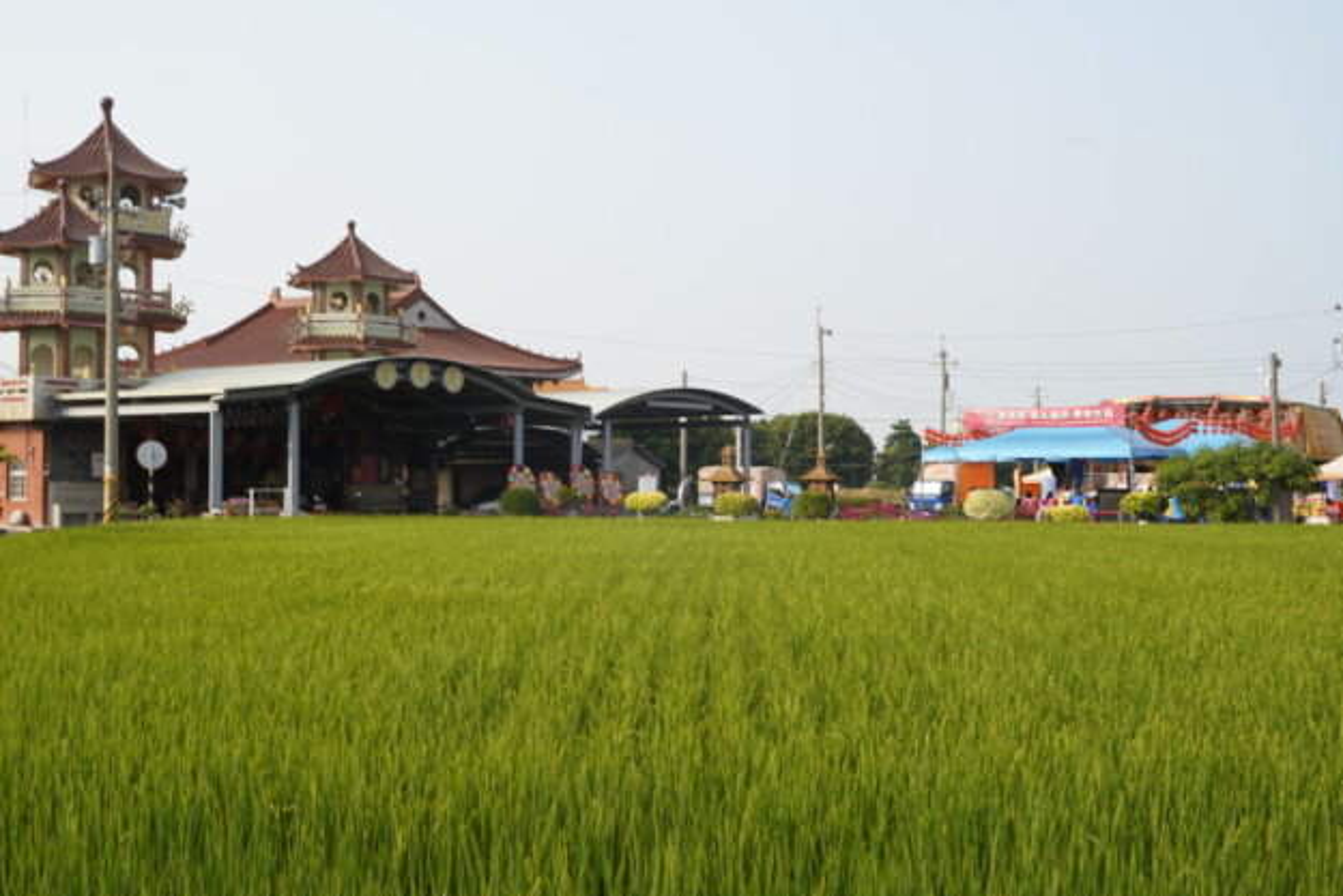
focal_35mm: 45
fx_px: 1679
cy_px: 448
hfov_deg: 43.6
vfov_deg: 29.9
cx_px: 672
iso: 100
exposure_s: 1/20
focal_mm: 45
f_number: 18
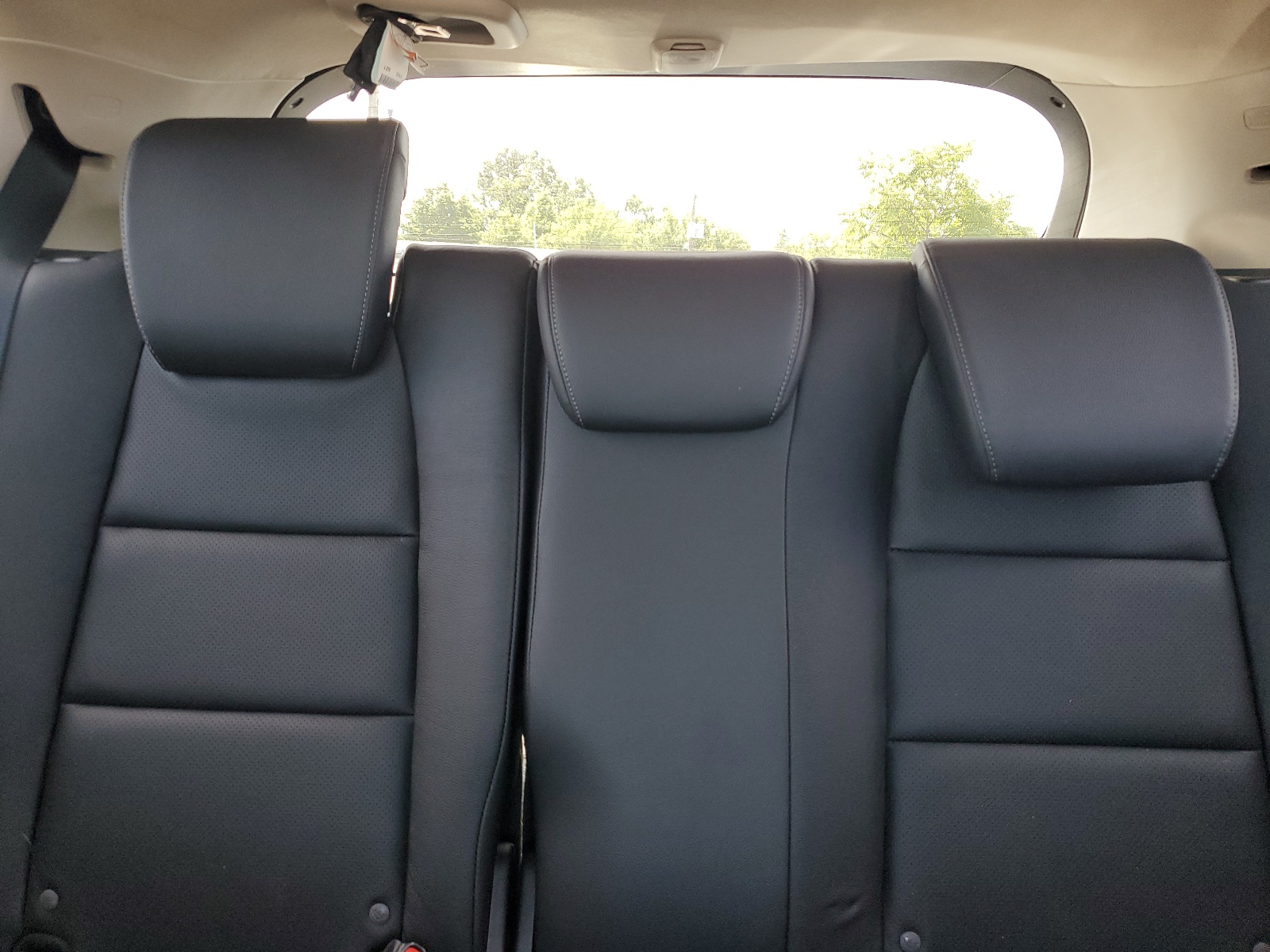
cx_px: 635
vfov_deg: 53.1
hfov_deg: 67.3
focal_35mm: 26
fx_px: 954
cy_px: 476
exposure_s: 1/120
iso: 97
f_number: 1.5
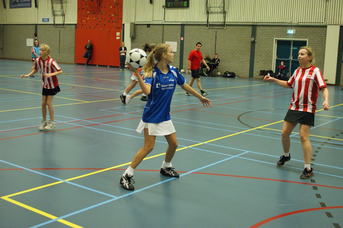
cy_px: 114
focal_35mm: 45
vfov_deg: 29.8
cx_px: 172
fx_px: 429
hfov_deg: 43.6
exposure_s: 1/125
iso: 1600
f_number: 2.8
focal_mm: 30
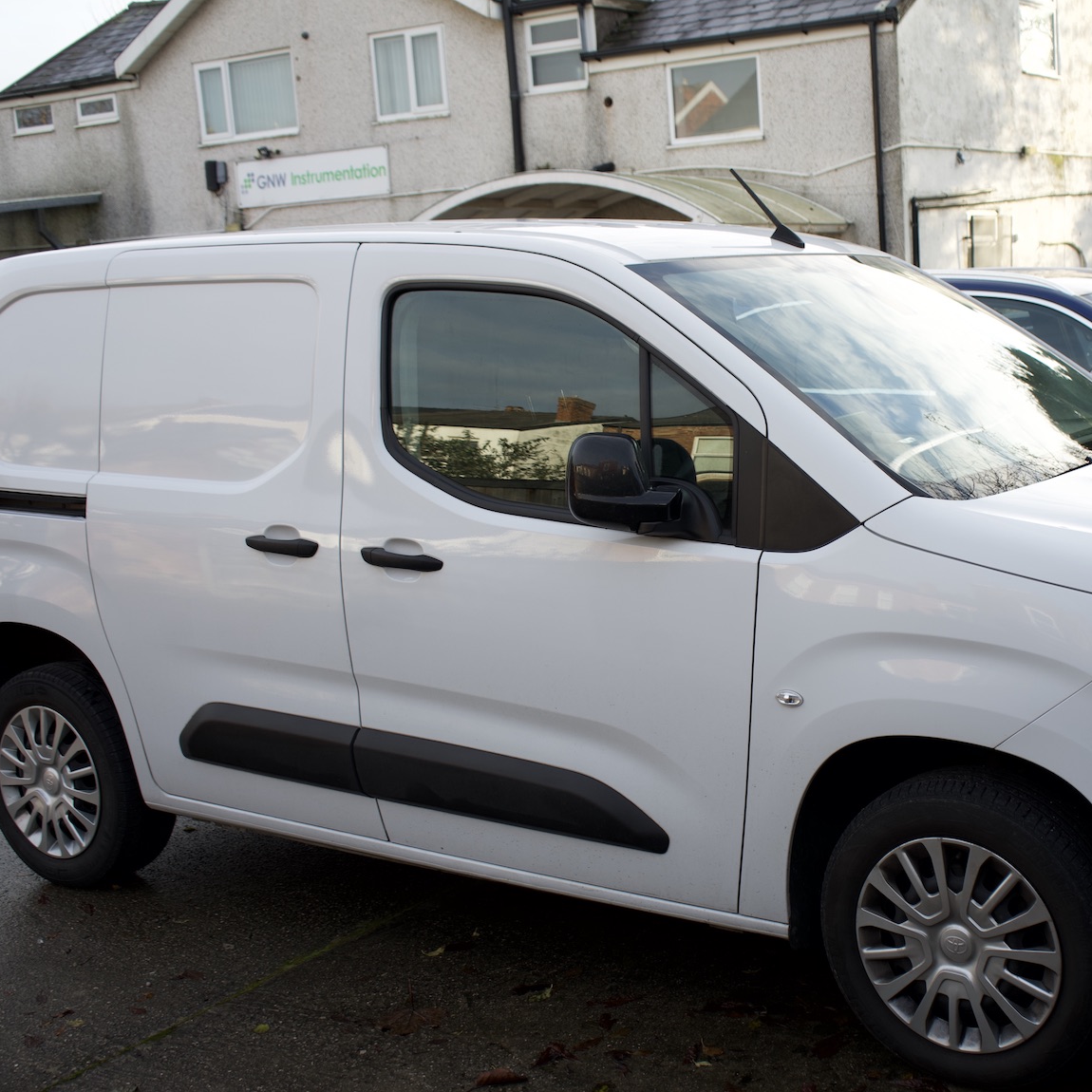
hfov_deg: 37.7
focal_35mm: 44
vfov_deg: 38.3
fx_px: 1570
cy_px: 576
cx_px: 775
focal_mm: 31
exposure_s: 1/200
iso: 100
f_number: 4.5
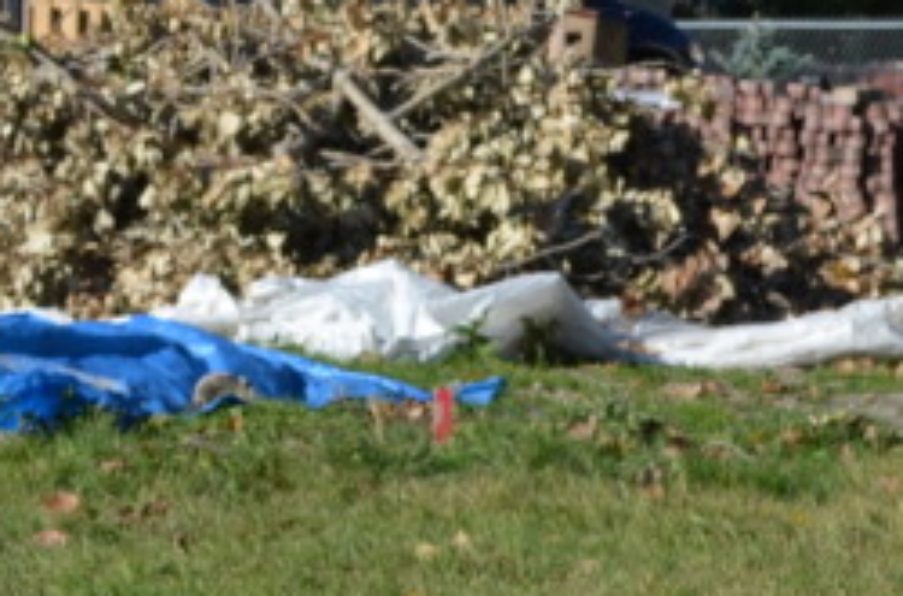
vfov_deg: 6.5
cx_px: -452
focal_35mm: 209
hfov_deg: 9.6
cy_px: 397
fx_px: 5226
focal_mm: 34
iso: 110
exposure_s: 1/250
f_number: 8
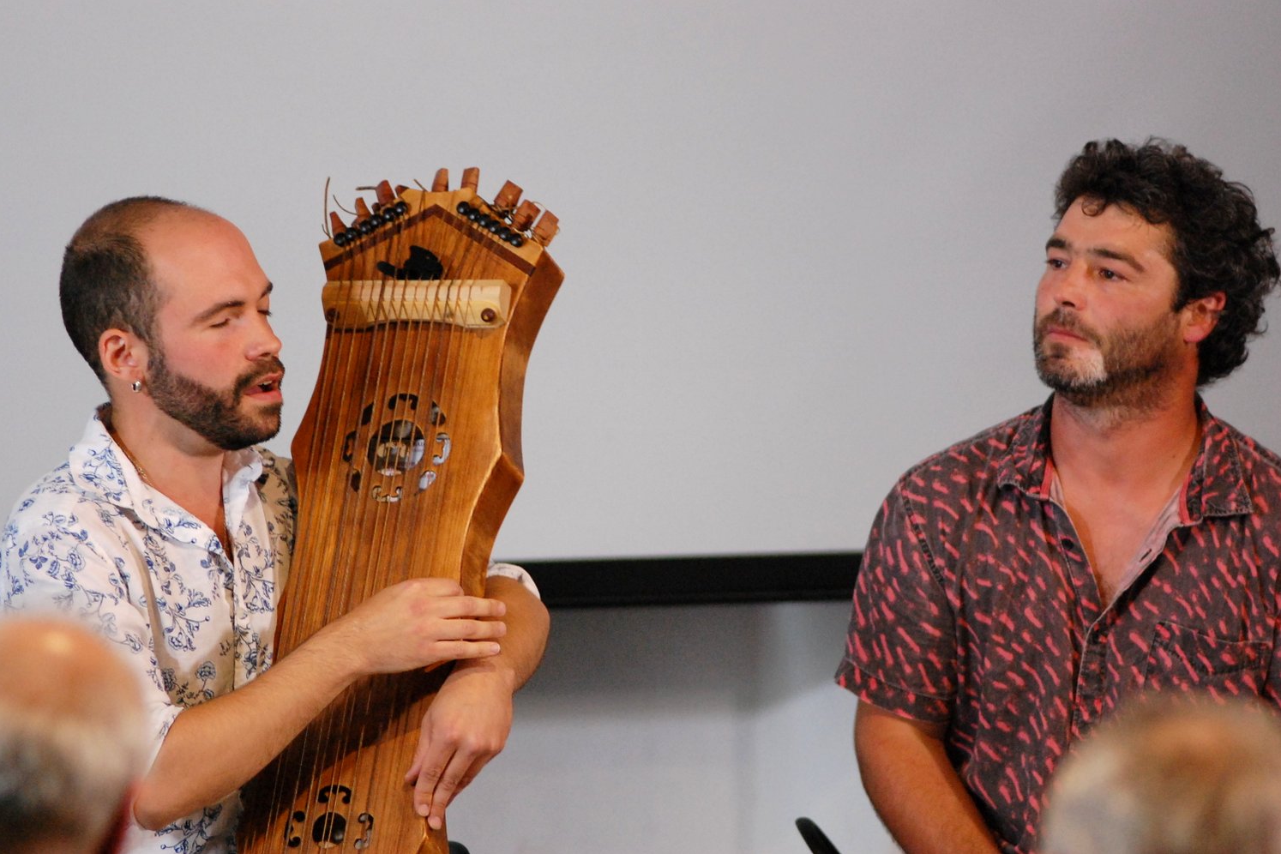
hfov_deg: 7.6
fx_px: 9642
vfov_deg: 5.1
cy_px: 427
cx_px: 640
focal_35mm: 271
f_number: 2.8
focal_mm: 180
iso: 1600
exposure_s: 1/100
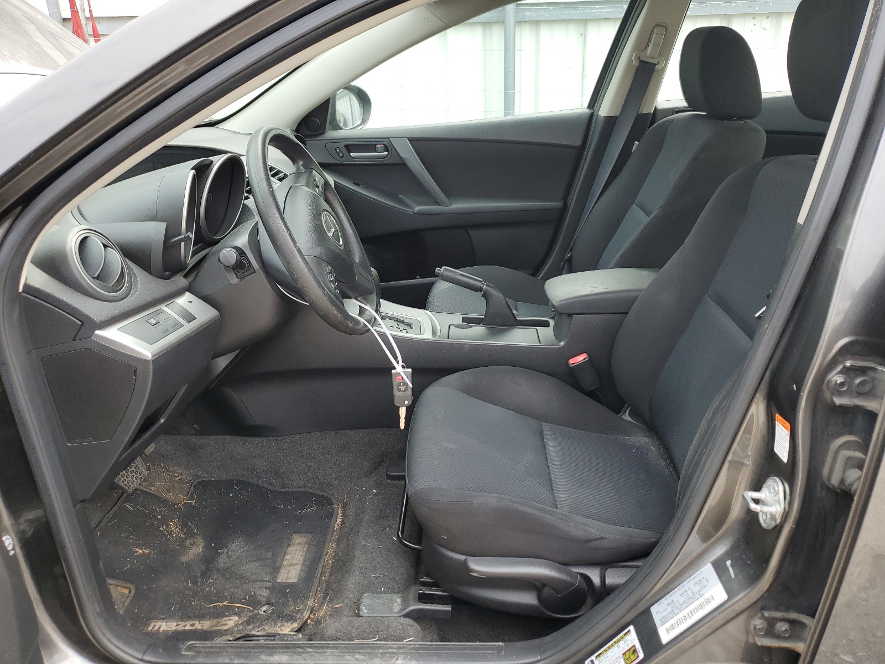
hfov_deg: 67.3
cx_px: 442
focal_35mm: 26
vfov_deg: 53.1
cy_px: 332
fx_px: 665
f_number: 1.5
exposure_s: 1/345
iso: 50
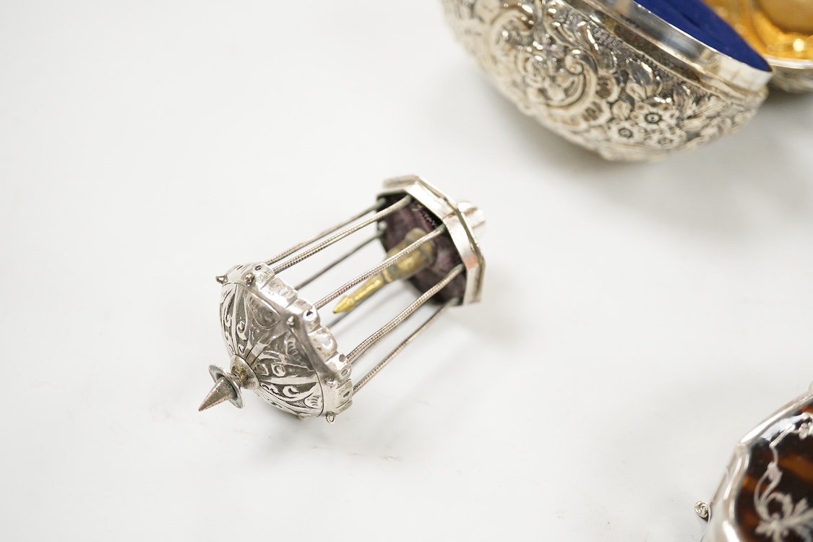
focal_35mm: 45
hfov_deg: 43.6
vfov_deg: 29.9
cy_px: 271
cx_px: 406
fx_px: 1016
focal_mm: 30
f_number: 3.5
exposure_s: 1/320
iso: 2500
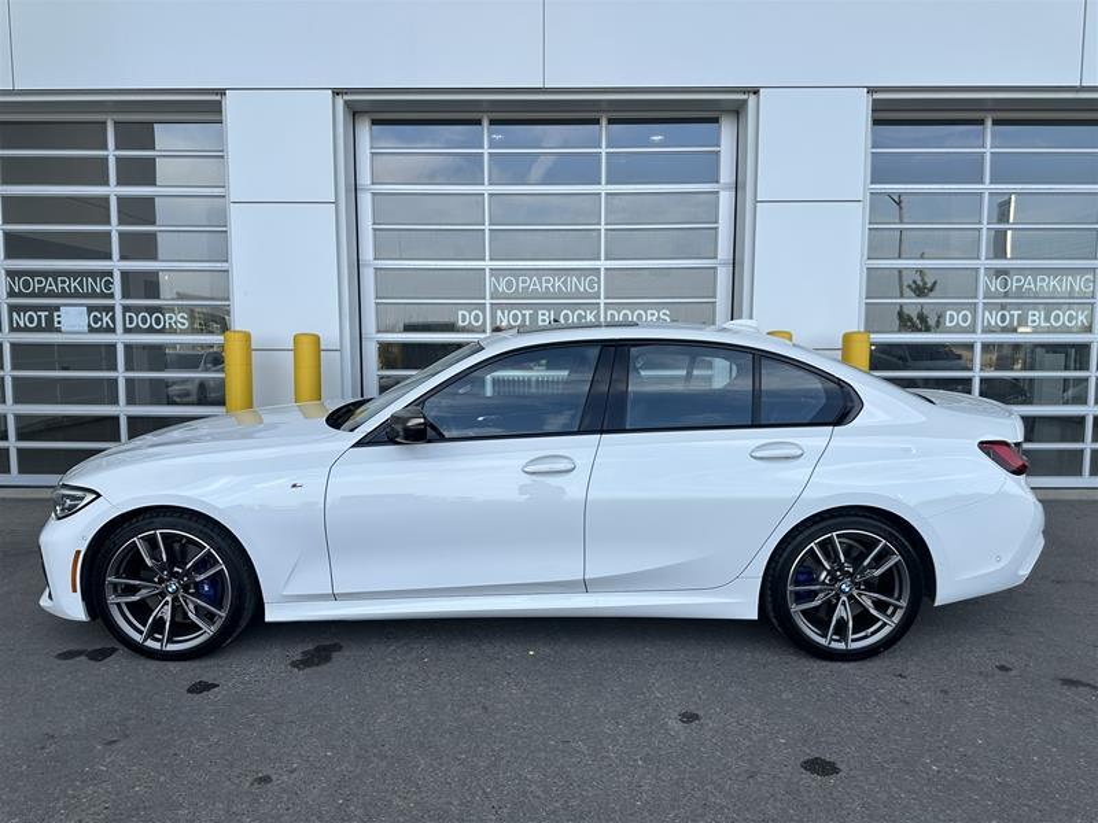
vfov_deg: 56.8
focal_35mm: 24
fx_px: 761
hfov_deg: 71.6
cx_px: 549
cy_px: 412
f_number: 1.78
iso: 80
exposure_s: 1/1083
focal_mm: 6.86
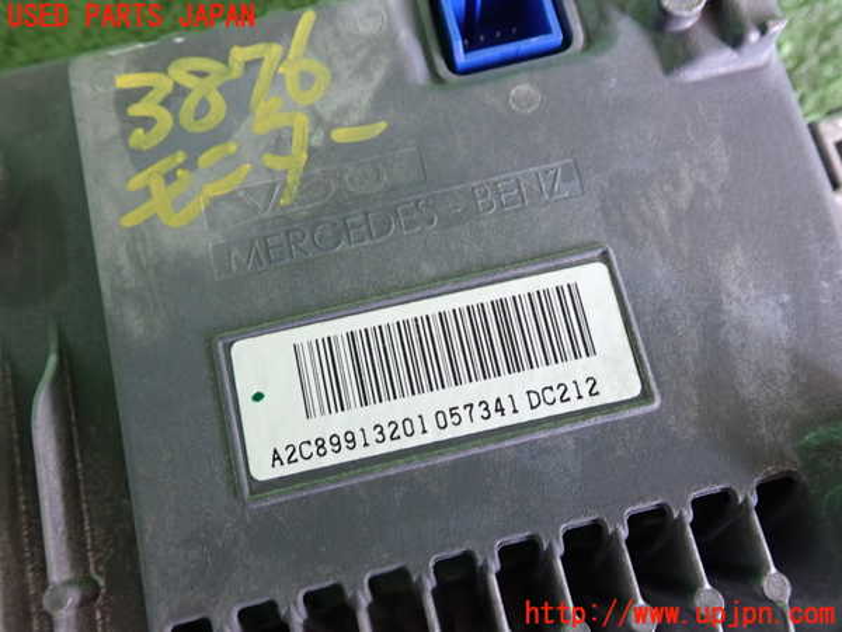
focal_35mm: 30
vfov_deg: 46.8
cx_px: 421
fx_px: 730
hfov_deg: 60.0
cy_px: 316
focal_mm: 5.4
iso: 250
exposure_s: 1/30
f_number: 2.3
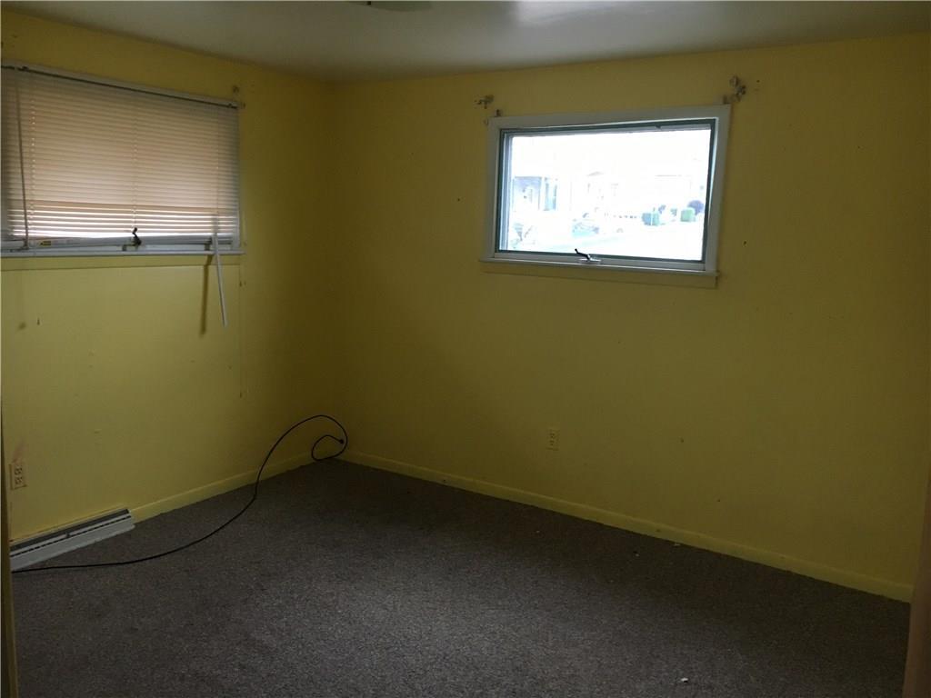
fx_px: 780
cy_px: 349
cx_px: 466
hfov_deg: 61.7
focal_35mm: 29
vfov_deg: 48.2
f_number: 2.2
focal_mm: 4.15
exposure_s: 1/30
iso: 160
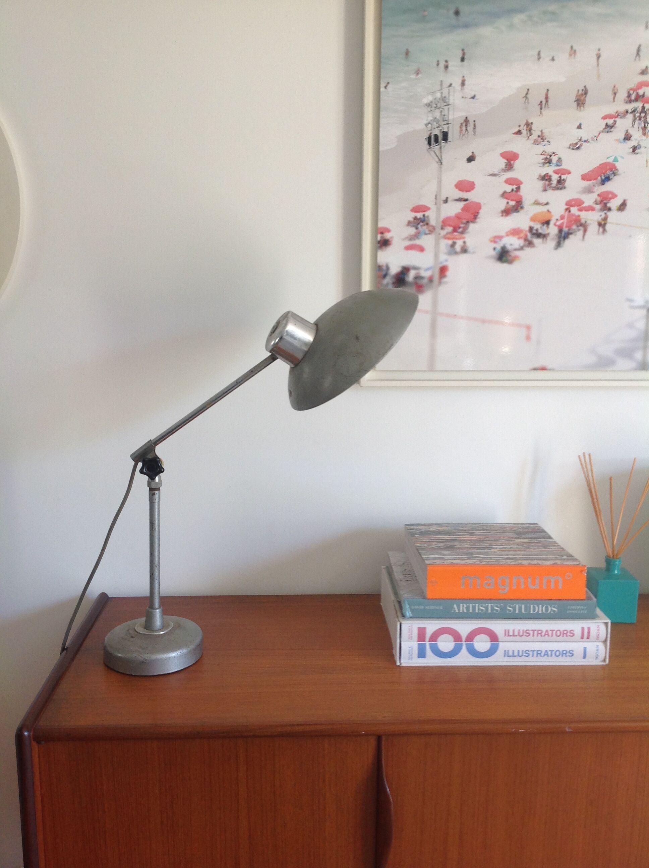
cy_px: 434
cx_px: 324
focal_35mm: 35
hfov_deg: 40.6
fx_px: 877
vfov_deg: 52.7
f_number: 2.4
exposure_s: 1/30
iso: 50
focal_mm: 4.28
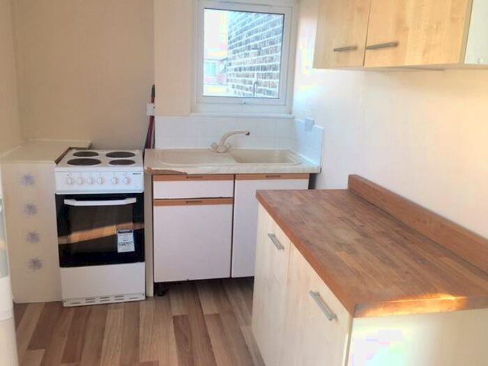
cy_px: 183
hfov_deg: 61.7
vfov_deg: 48.2
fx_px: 409
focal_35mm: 29
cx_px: 244
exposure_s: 1/100
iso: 32
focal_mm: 4.15
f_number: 2.2
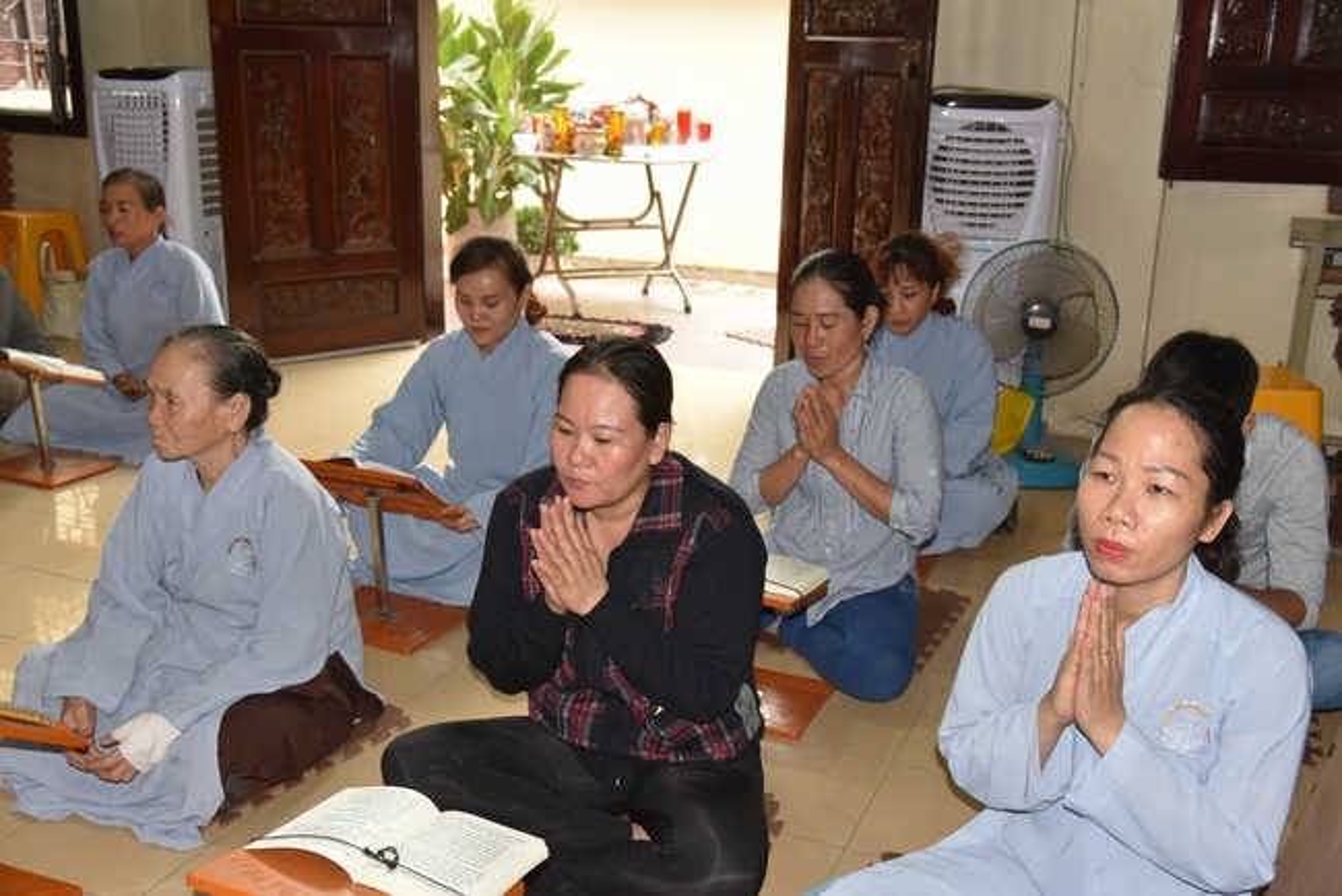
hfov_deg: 54.4
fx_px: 1305
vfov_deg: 37.9
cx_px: 671
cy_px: 448
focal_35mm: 35
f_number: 4.5
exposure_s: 1/60
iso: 640
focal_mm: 35
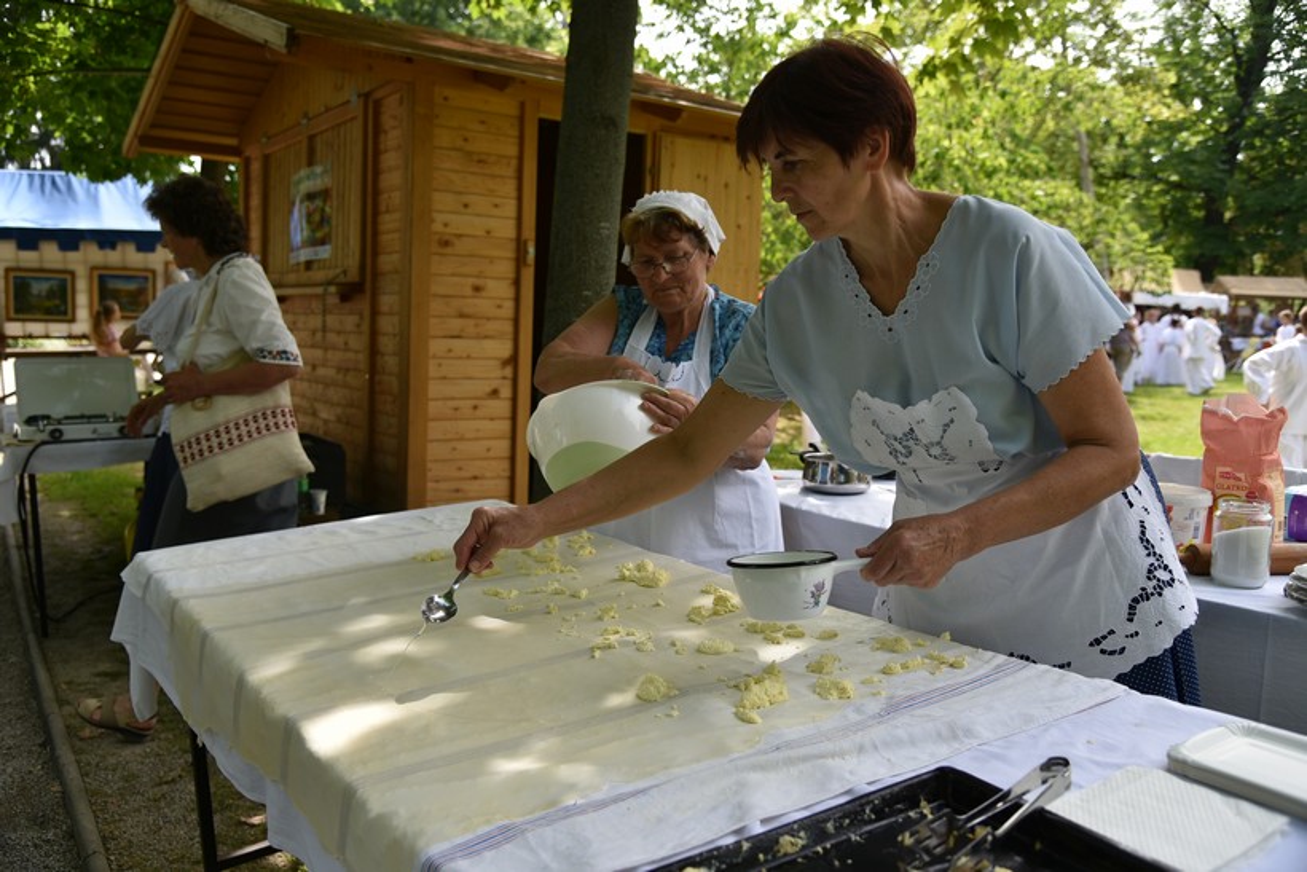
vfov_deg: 43.6
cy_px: 436
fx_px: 1089
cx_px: 654
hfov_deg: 61.9
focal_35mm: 30
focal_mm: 30
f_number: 4
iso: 250
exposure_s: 1/640
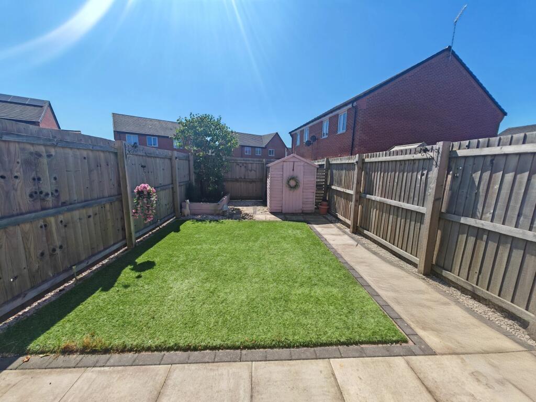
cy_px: 201
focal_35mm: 13
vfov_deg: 89.9
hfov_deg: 106.2
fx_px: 201
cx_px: 268
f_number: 2
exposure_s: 1/780
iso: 50
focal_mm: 1.82
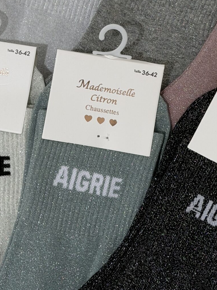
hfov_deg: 12.2
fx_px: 1011
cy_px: 60
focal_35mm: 121
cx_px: 112
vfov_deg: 16.2
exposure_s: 1/100
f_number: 1.78
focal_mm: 6.76
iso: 50
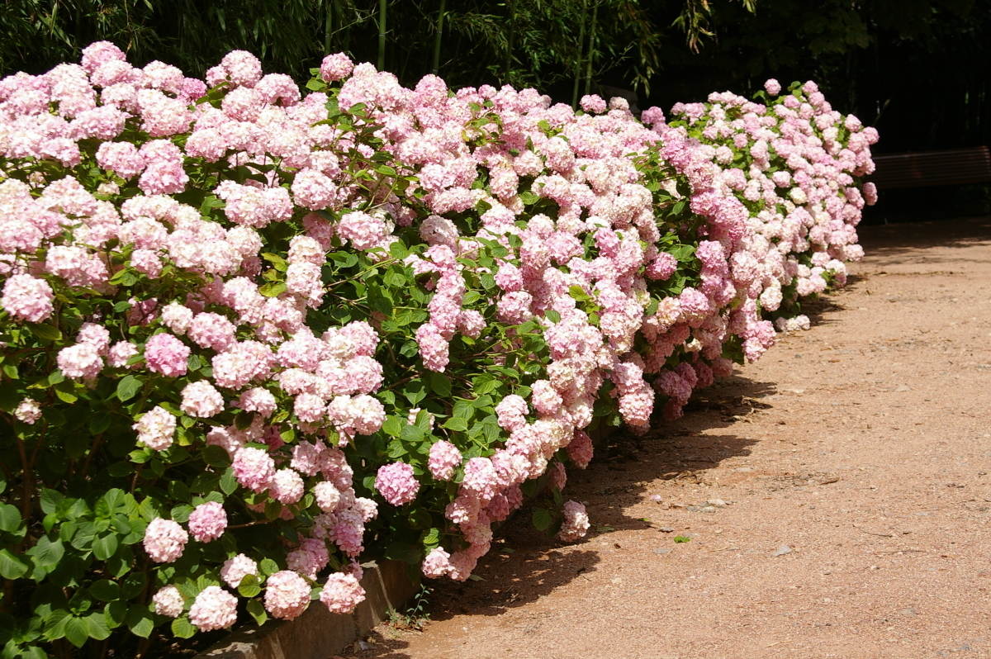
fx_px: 2187
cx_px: 496
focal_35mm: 80
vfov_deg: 17.1
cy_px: 330
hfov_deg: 25.5
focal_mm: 53
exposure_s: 1/500
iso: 200
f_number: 8
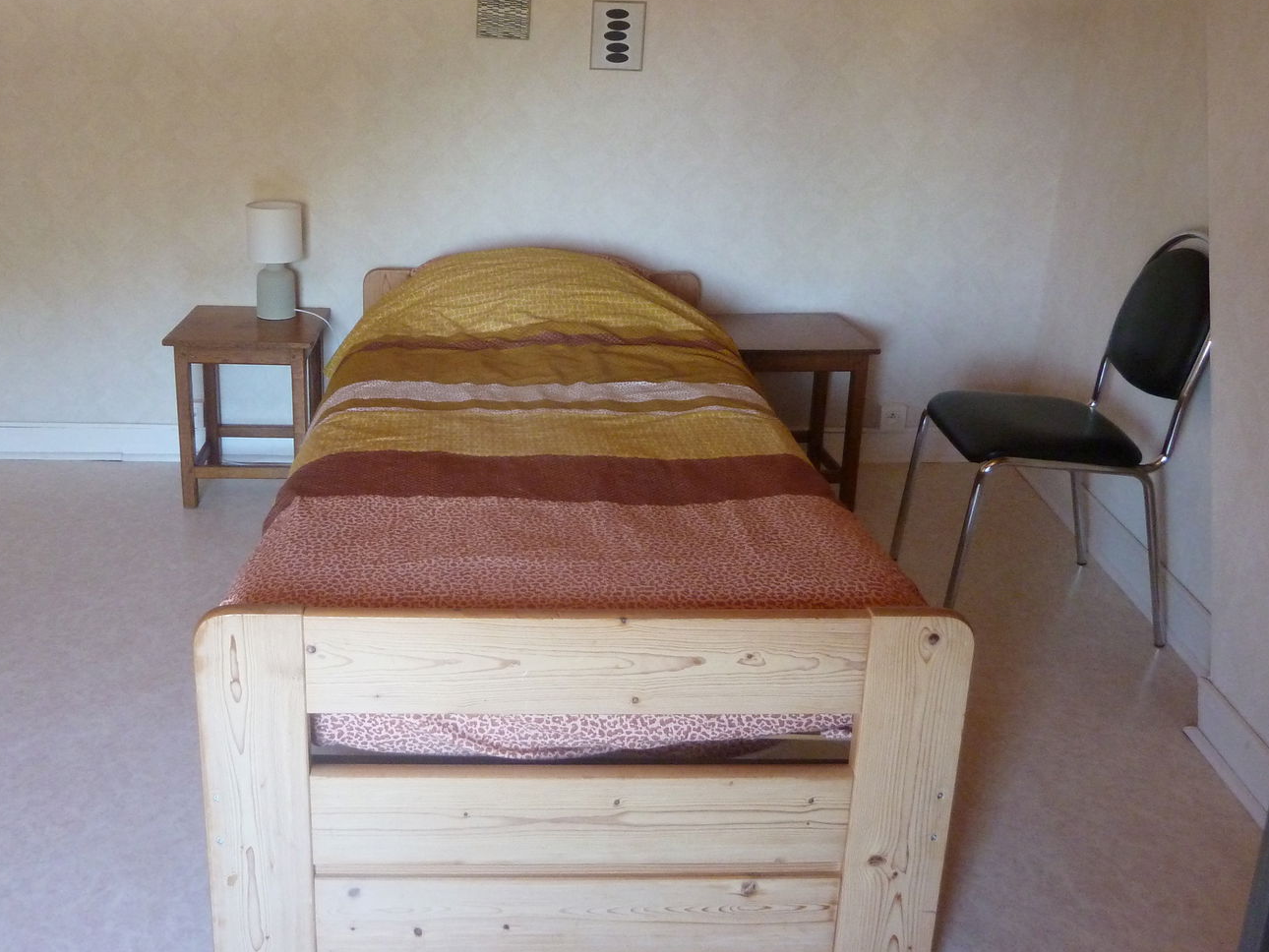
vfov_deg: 45.2
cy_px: 371
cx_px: 497
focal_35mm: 31
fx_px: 1137
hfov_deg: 57.8
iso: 400
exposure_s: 1/20
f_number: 3.3
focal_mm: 4.1
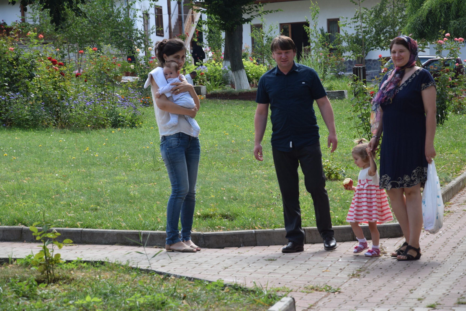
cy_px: 156
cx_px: 233
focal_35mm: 147
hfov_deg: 14.0
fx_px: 1903
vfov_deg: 9.3
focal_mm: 98
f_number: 8
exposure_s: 1/250
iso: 400
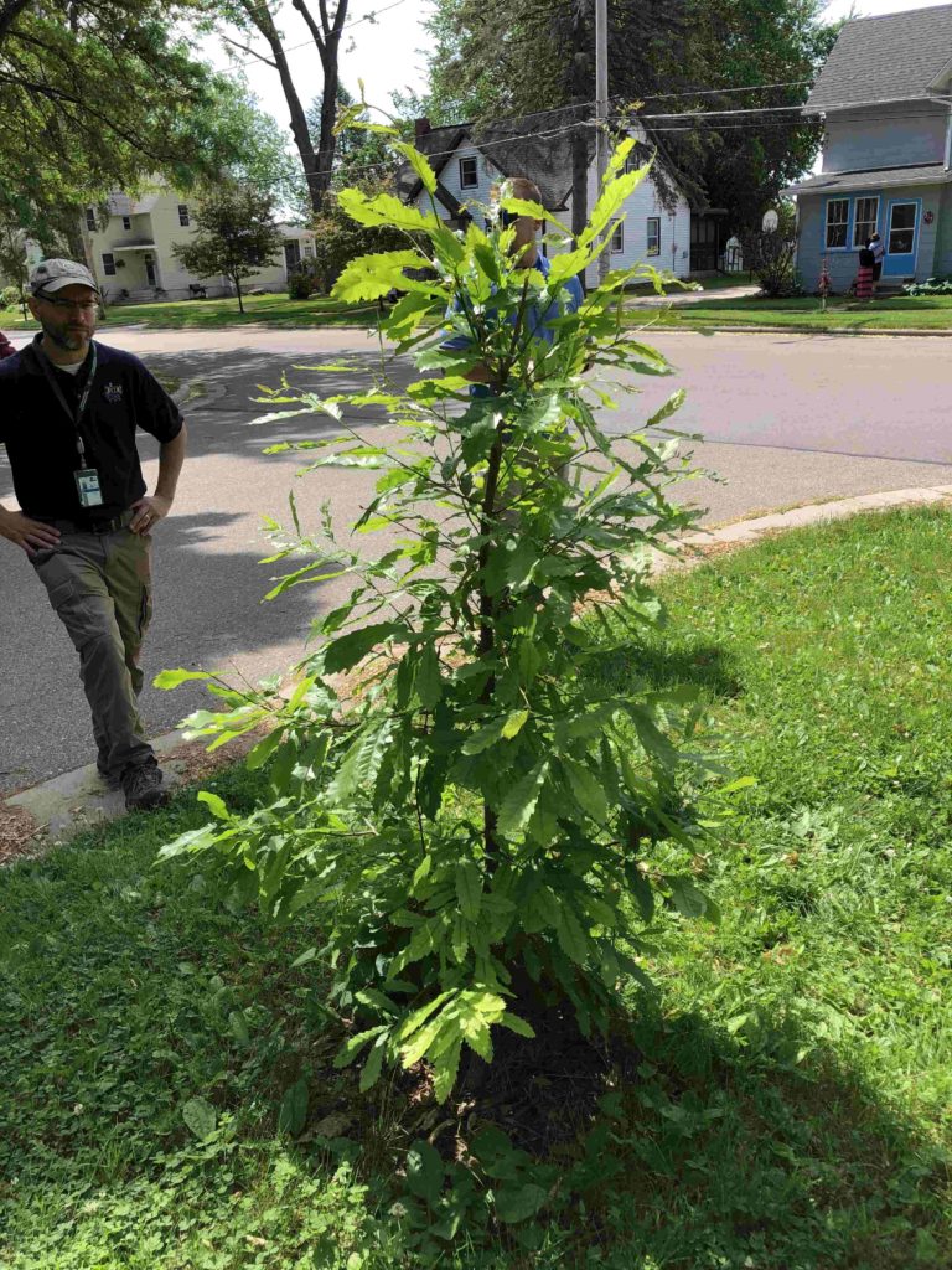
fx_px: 1027
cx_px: 476
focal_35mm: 28
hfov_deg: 49.7
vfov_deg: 63.4
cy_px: 635
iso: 20
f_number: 1.8
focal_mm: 3.99
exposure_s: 1/800
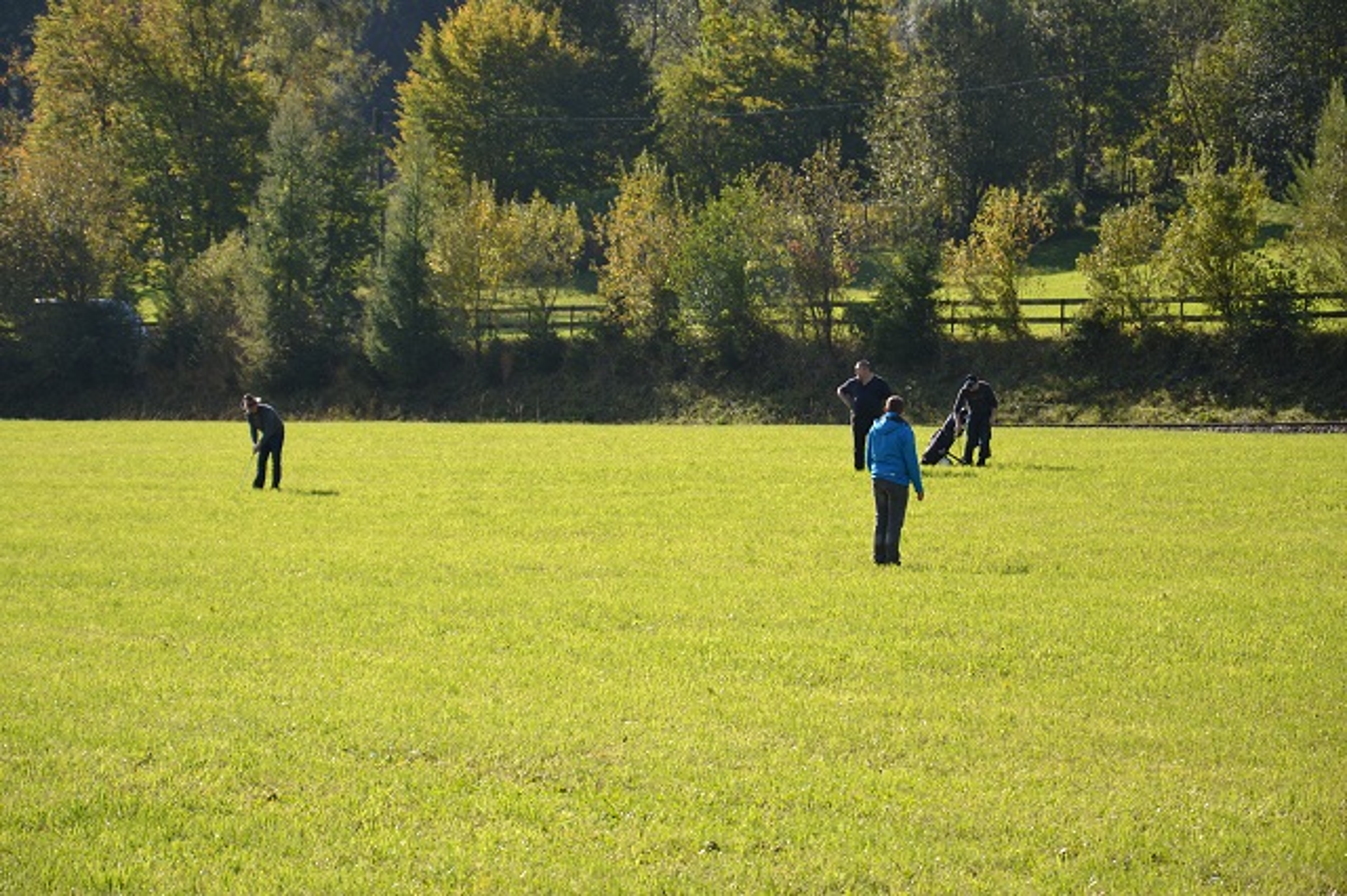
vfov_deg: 8.7
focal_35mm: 158
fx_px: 5890
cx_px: 674
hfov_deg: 13.0
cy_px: 448
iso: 100
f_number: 6.3
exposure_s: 1/200
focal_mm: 105
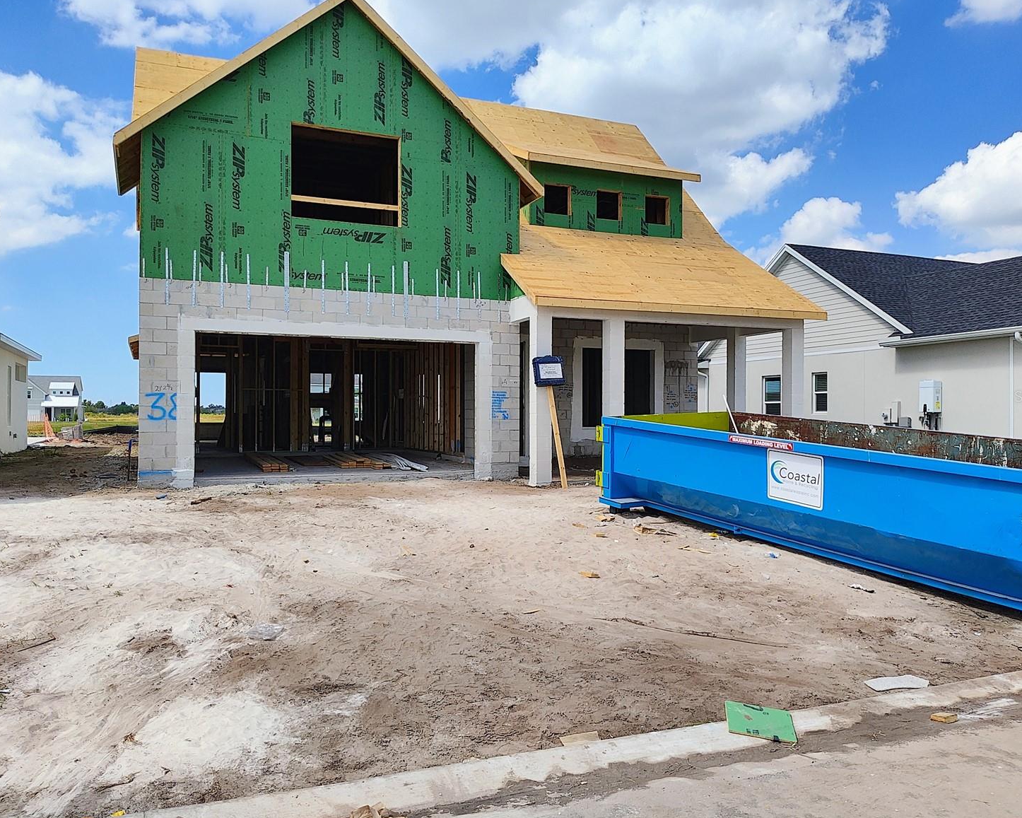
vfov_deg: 53.2
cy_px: 396
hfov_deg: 64.1
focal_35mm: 27
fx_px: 817
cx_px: 516
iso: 105
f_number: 1.5
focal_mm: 4.15
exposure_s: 1/3677
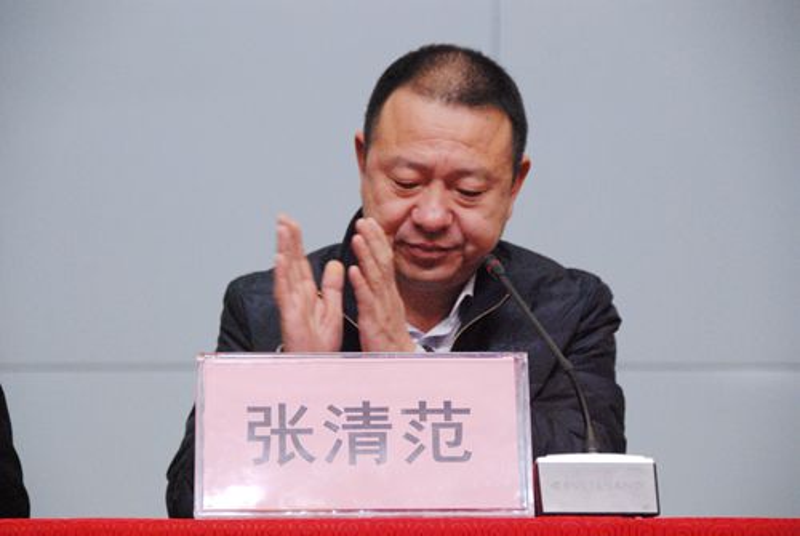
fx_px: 3739
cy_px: 268
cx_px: 400
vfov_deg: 8.2
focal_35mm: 168
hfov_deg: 12.2
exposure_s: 1/250
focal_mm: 112
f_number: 5.6
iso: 1600
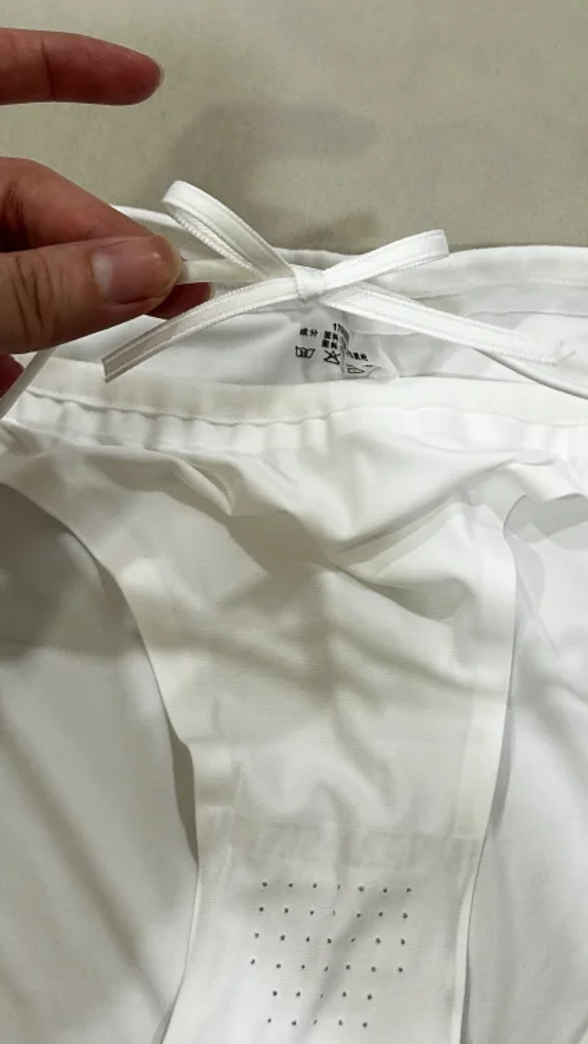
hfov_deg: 22.0
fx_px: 1496
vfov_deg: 37.9
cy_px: 318
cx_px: 454
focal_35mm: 54
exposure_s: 1/50
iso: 64
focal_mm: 5.7
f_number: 1.5
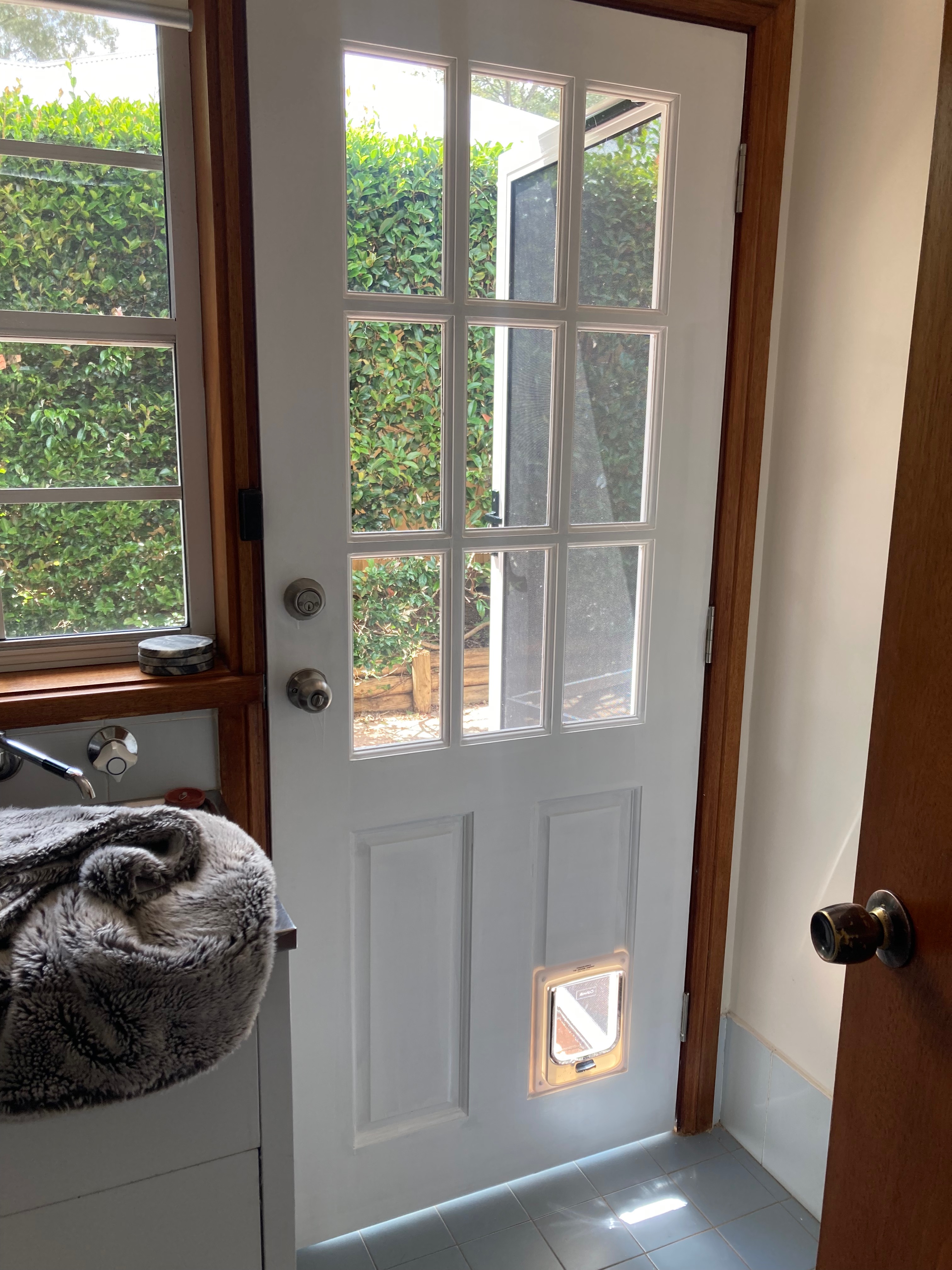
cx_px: 476
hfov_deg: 49.7
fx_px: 1027
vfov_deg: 63.4
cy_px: 635
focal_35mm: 28
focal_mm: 3.99
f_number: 1.8
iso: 40
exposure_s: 1/121
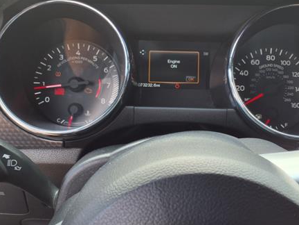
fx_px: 346
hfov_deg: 46.8
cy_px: 87
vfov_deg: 35.8
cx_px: 161
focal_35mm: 40
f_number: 1.9
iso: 40
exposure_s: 1/120
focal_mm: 3.58
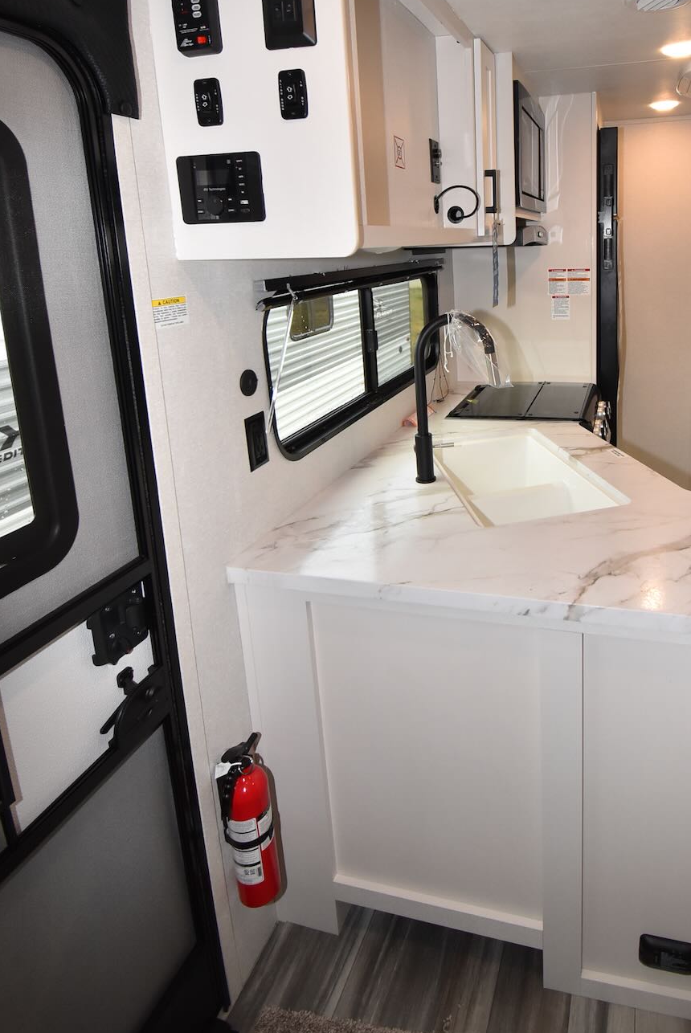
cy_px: 365
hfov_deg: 57.8
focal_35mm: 21
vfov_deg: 79.1
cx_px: 481
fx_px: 603
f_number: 5
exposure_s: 1/100
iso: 800
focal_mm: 10
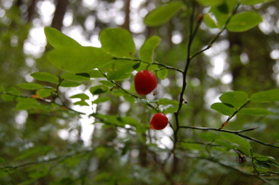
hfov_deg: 49.6
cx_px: 140
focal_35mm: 39
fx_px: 302
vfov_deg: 34.1
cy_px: 92
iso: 400
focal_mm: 26
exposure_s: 1/125
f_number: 5.6
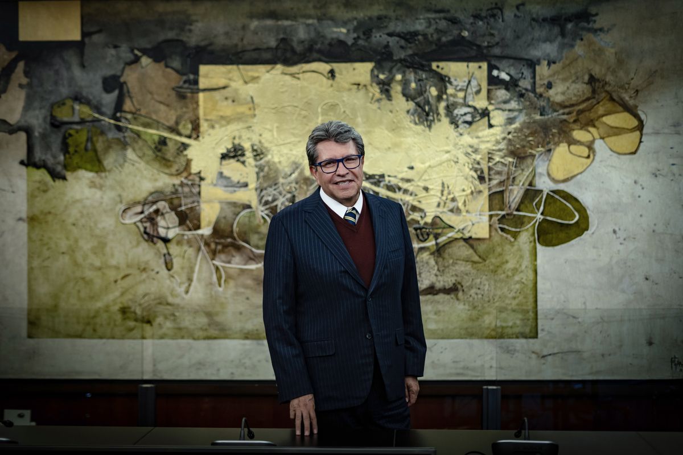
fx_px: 949
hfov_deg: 39.6
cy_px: 228
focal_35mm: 50
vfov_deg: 27.0
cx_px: 342
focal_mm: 50
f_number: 1.8
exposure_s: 1/250
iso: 800
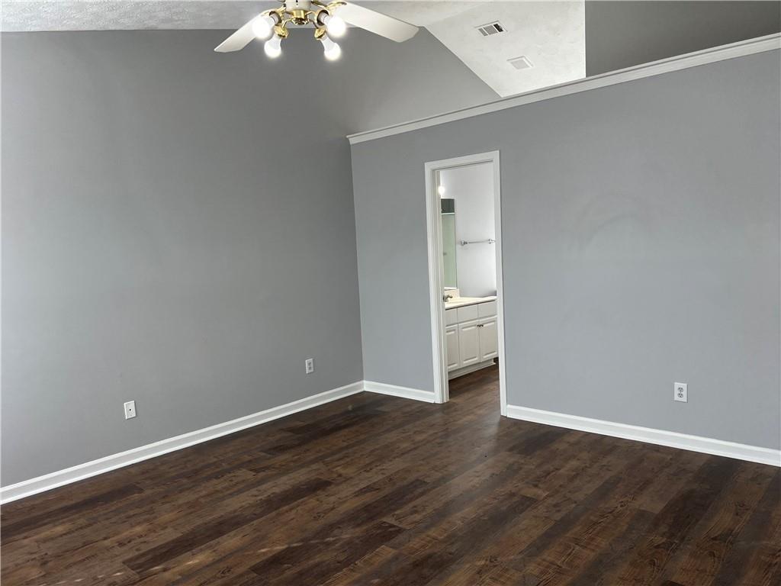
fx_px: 587
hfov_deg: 67.3
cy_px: 293
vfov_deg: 53.1
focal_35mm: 26
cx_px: 390
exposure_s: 1/137
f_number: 1.5
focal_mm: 5.7
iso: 32
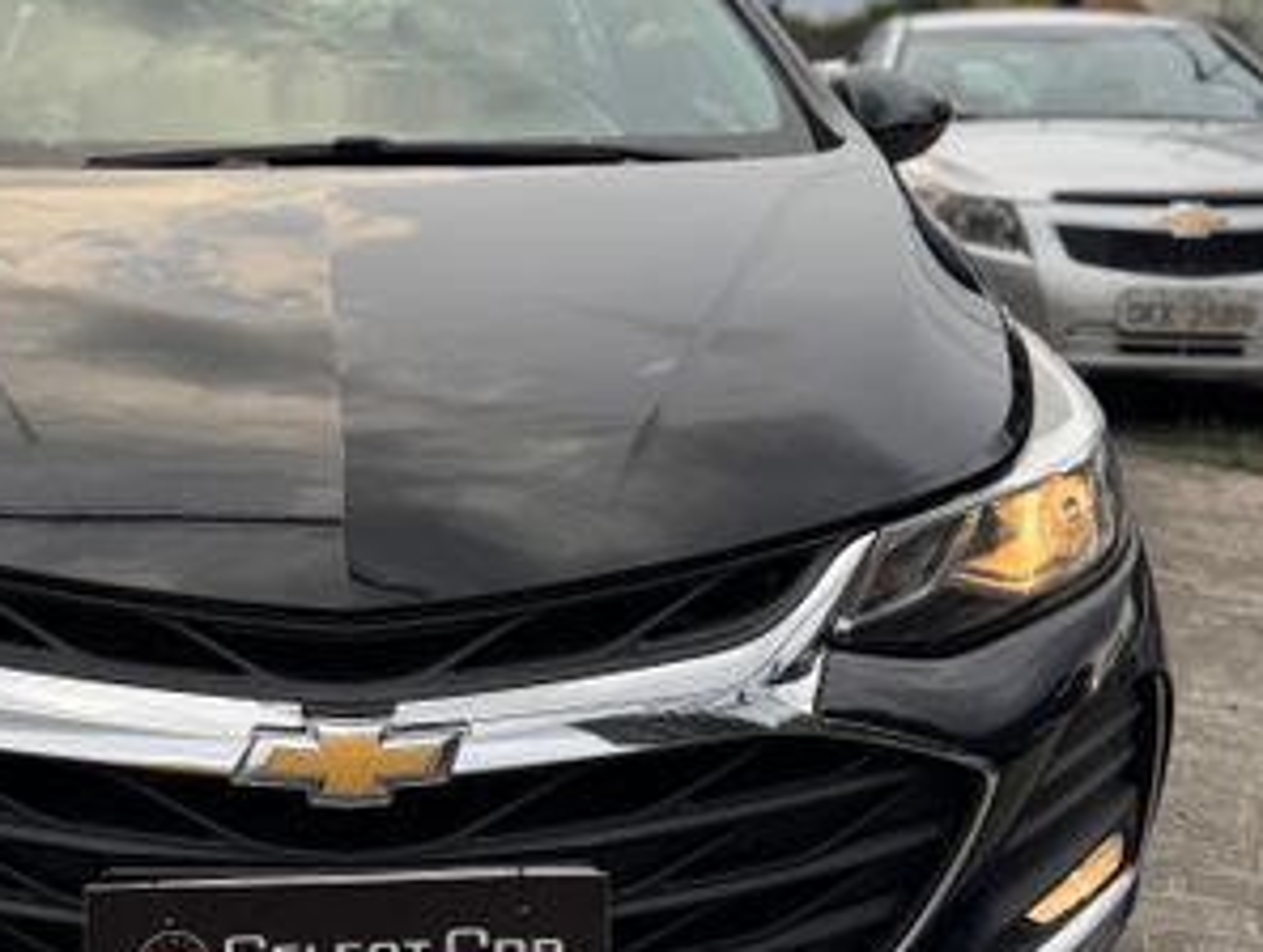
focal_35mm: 38
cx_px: 332
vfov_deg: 37.8
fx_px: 1389
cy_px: 463
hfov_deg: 47.3
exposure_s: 1/782
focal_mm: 6.76
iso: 80
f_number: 1.78
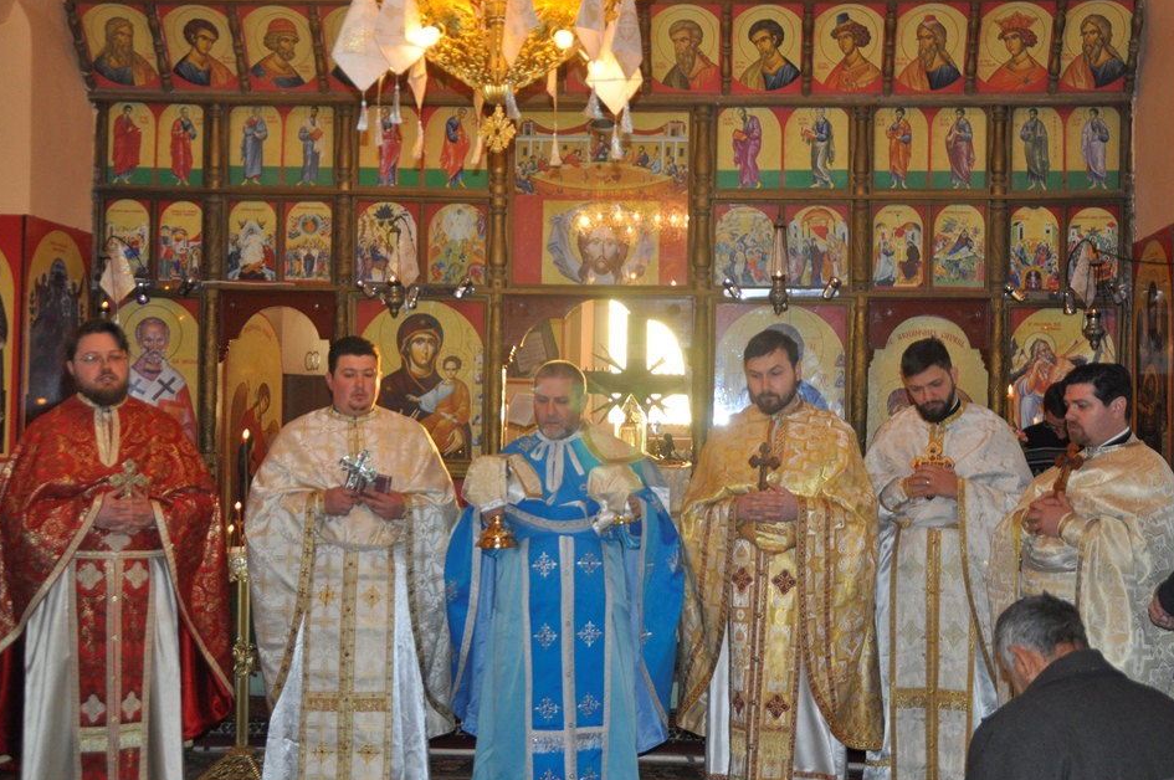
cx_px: 627
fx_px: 1694
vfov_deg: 25.9
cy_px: 379
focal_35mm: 52
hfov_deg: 38.2
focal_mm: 32
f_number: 4.2
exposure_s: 1/60
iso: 800
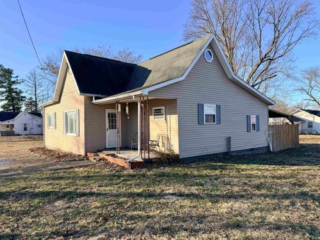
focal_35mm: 24
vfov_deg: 56.8
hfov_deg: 71.6
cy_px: 120
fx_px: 222
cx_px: 160
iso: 80
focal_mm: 6.76
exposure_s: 1/2053
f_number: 1.78
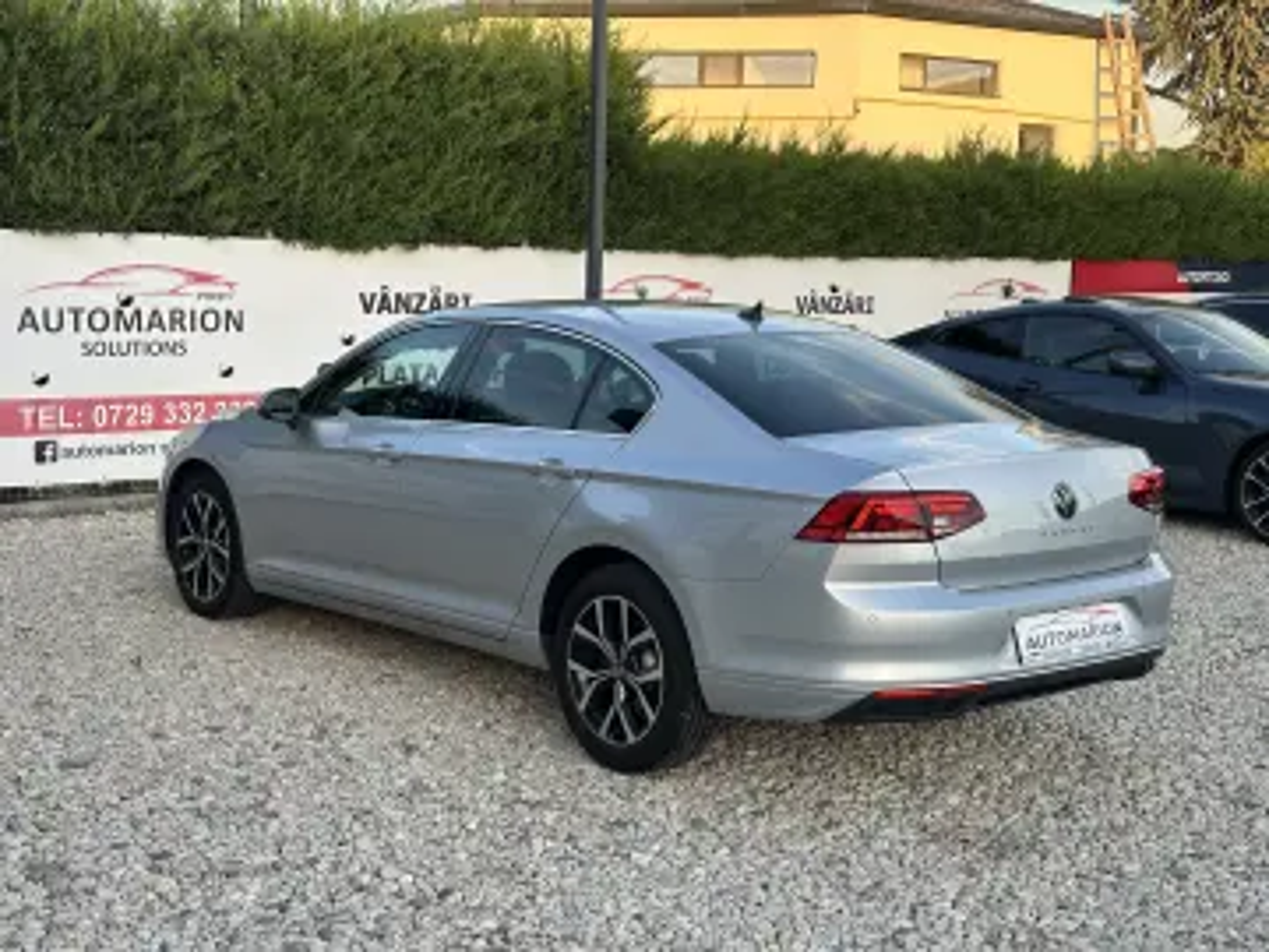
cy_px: 476
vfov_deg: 30.3
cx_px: 634
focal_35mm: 48
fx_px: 1760
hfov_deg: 39.7
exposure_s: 1/356
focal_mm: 6.86
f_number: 1.78
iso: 64
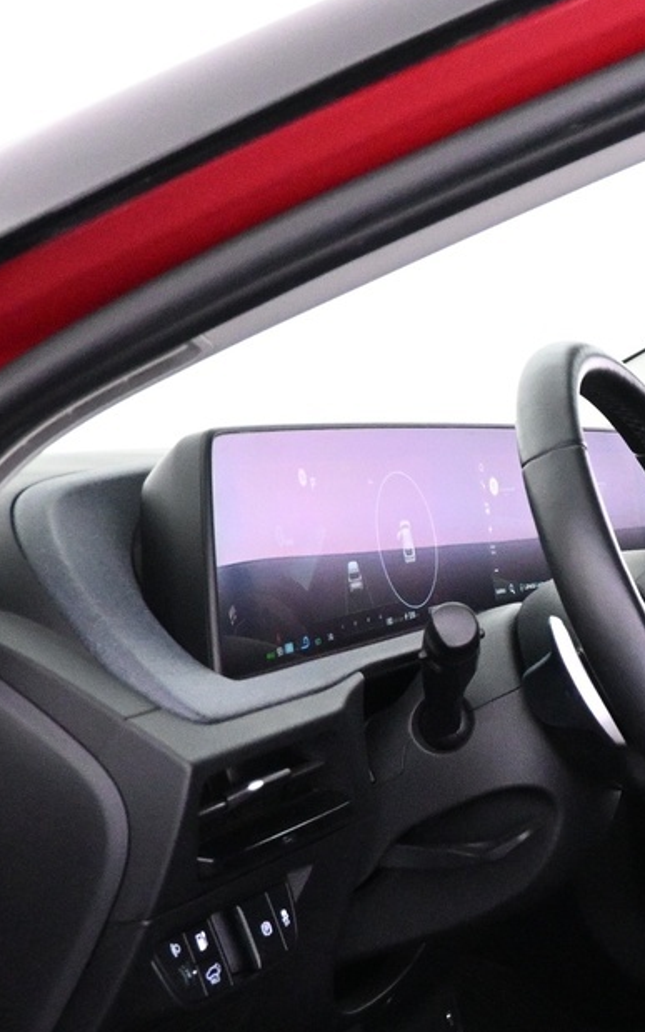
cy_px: 797
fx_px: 1800
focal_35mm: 64
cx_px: 990
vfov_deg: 31.3
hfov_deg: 18.0
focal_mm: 16
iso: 4000
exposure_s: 1/60
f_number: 3.5
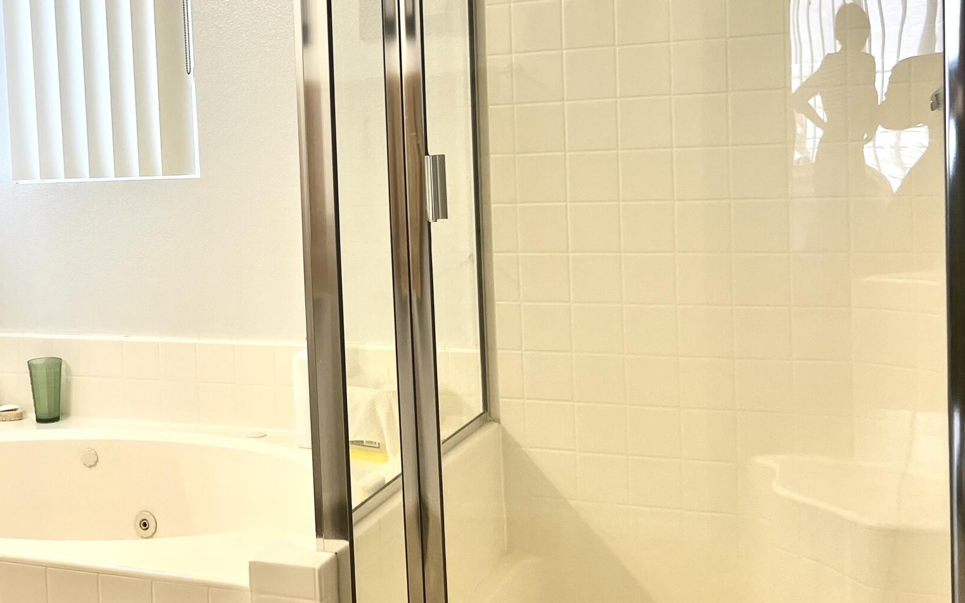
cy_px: 222
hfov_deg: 38.4
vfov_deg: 25.3
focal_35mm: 51
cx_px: 219
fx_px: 1341
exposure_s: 1/120
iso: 80
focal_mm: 5.7
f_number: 1.5
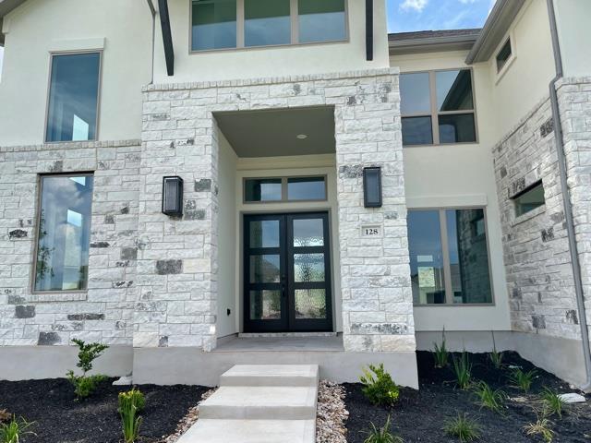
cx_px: 296
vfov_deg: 53.1
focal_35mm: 26
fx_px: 444
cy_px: 222
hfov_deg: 67.3
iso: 32
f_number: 1.6
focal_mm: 4.2
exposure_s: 1/1825
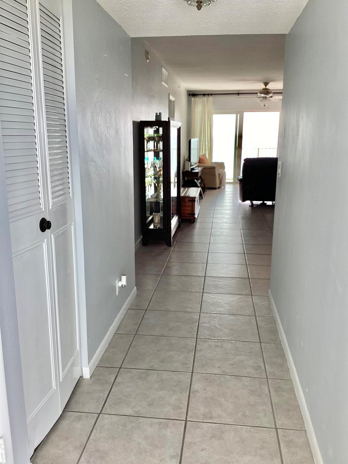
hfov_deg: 45.4
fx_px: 416
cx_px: 174
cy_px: 232
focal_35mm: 31
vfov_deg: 58.4
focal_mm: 3.3
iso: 32
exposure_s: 1/120
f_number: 2.4
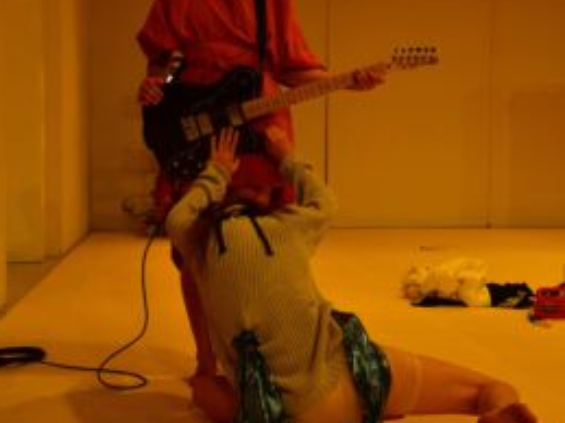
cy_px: 192
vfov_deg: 23.6
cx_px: 278
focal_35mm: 62
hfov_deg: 31.2
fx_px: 1011
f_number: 5.6
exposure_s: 1/200
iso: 560
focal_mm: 28
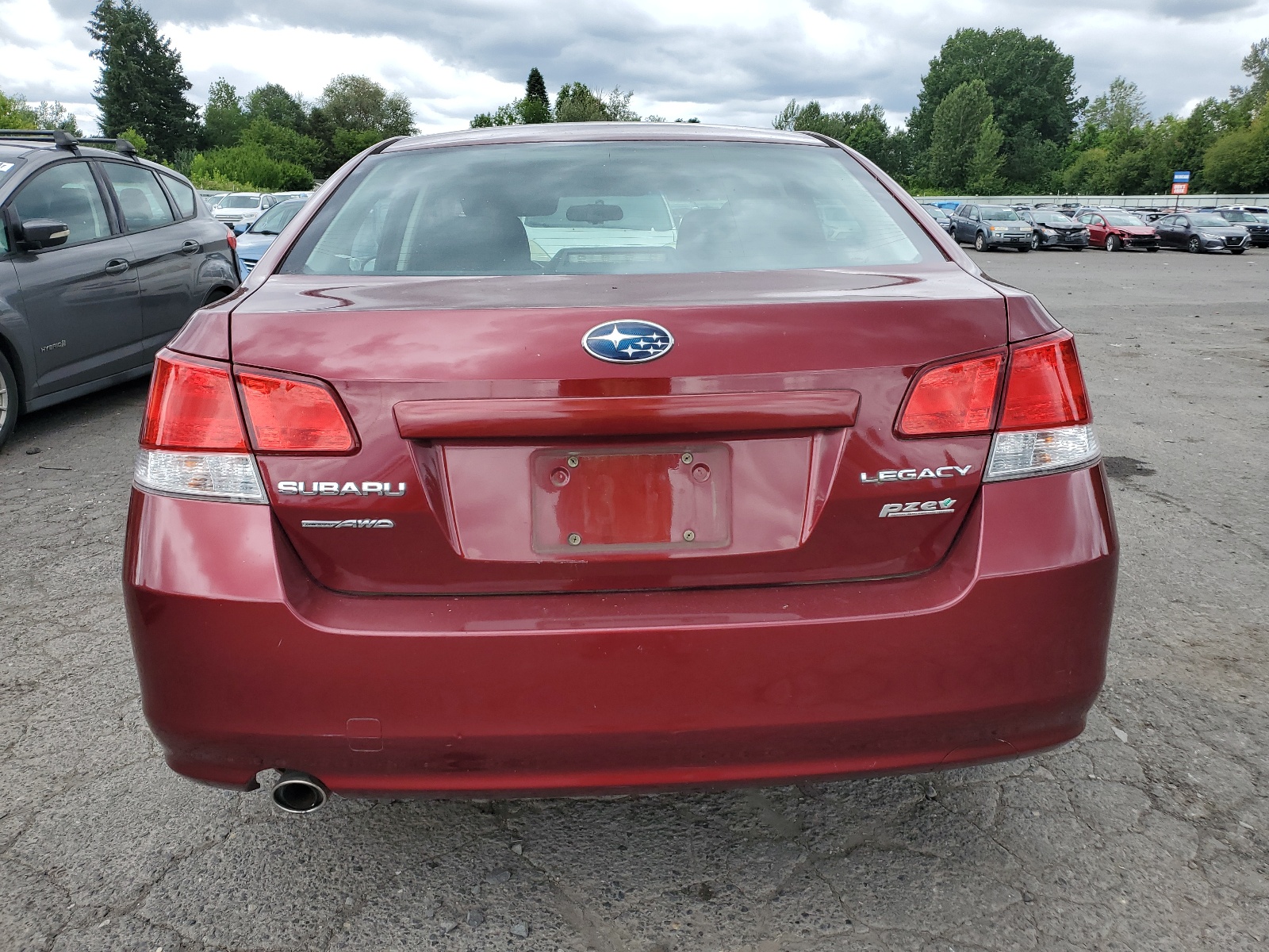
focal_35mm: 26
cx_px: 634
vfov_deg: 53.1
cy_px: 476
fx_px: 953
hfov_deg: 67.3
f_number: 1.5
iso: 50
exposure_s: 1/1111
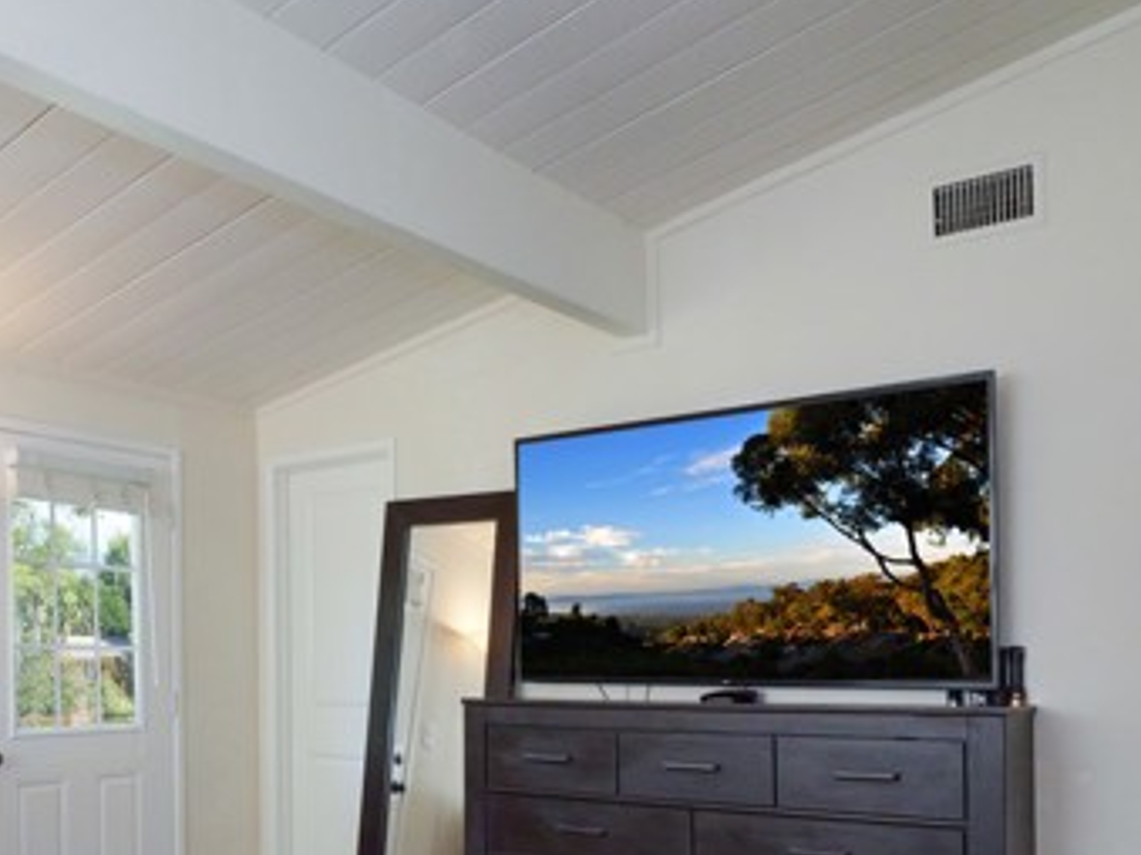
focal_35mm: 34
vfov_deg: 40.1
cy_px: 680
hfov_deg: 51.7
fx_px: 1120
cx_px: 289
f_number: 8
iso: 2000
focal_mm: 9
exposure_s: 1/125
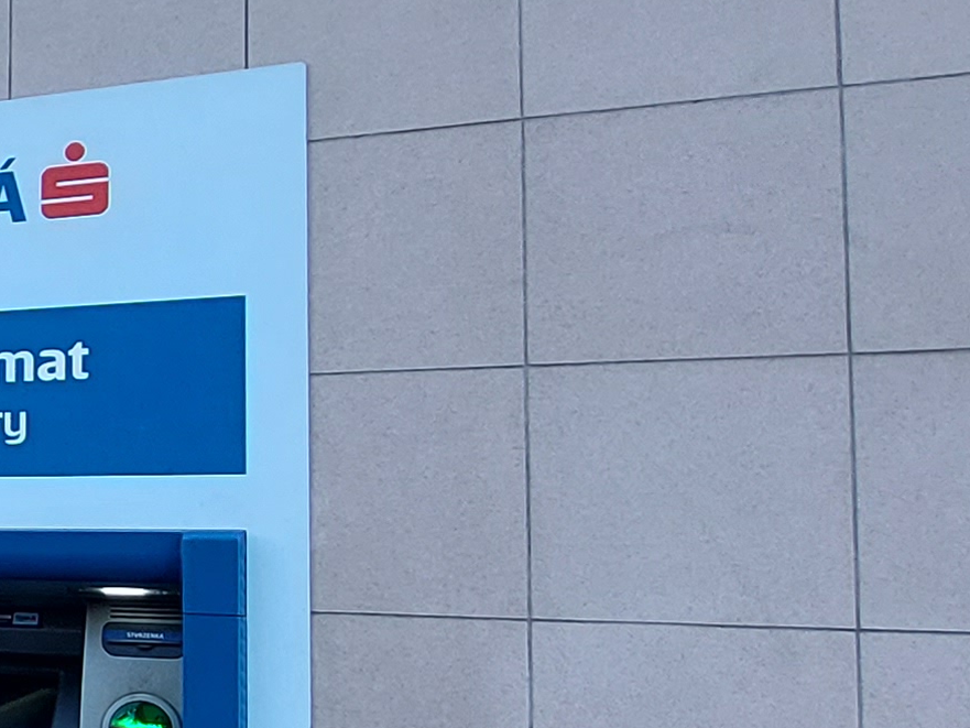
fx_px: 1654
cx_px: -641
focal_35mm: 59
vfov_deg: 24.6
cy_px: 511
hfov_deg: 23.1
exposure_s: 1/100
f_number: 2.2
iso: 64
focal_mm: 1.74
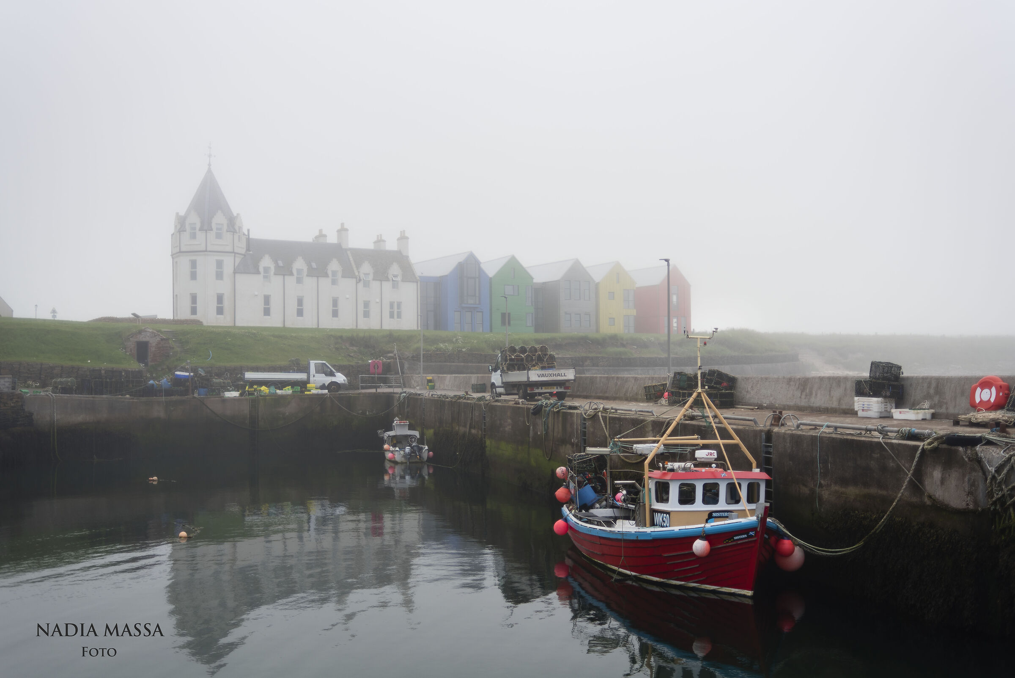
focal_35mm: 35
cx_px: 508
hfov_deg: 54.4
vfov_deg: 37.9
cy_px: 339
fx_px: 987
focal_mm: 35
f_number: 2
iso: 100
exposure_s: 1/3200
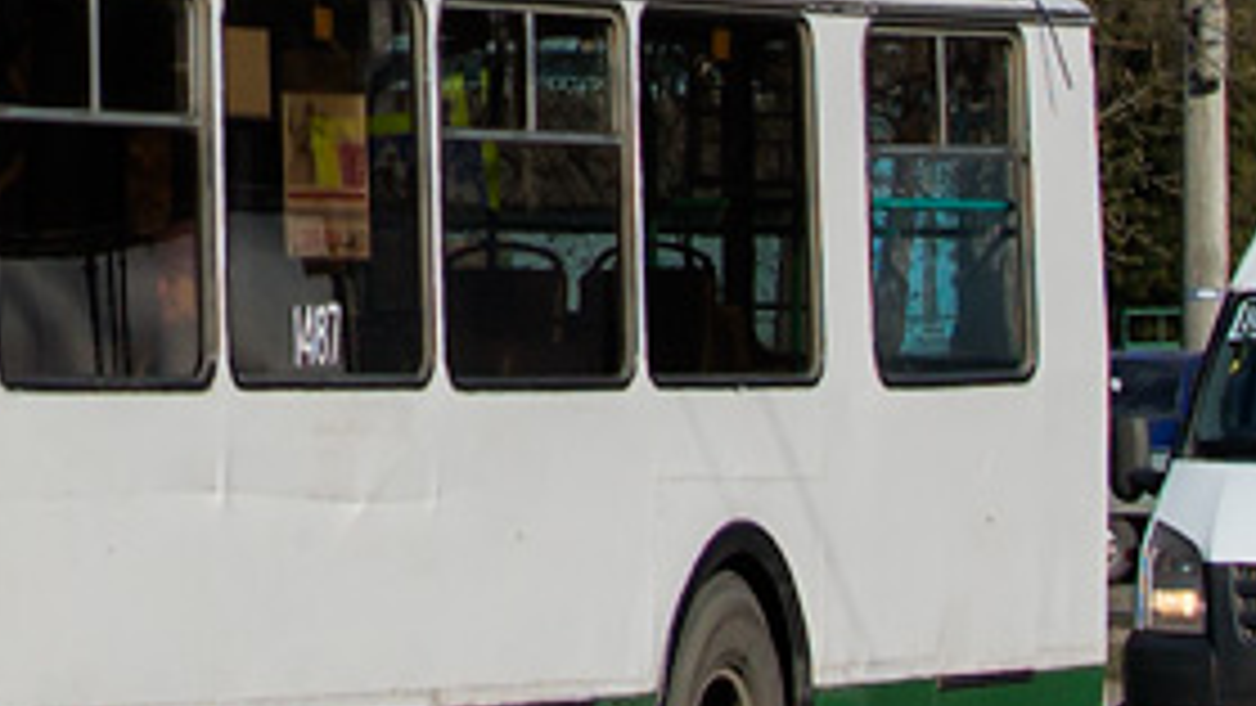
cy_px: -234
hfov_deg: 9.0
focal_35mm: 236
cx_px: -468
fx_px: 7869
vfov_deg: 5.1
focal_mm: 35
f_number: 6.3
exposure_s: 1/1250
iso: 200
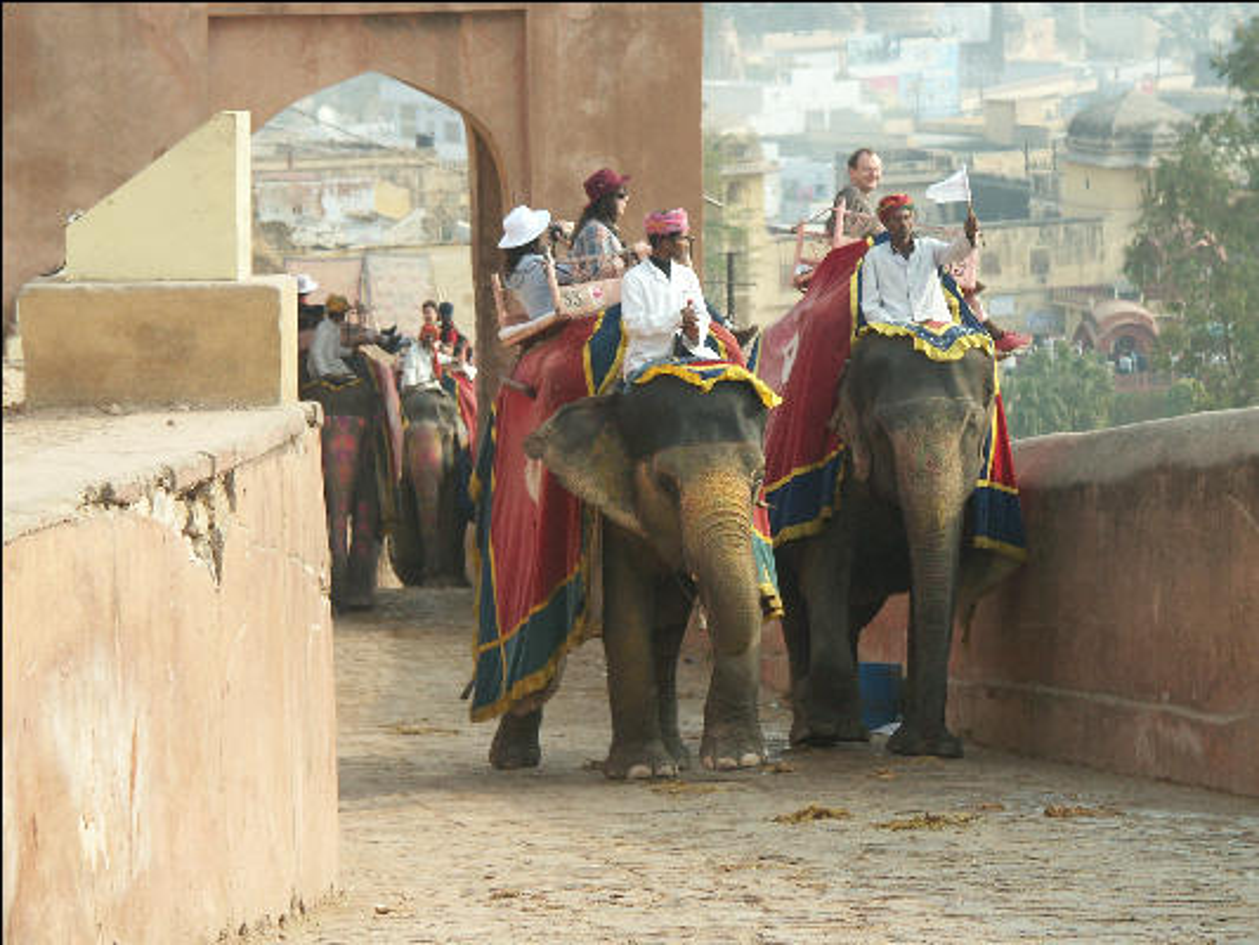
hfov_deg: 13.6
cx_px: 630
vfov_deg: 10.2
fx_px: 5275
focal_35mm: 145
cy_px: 472
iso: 100
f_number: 4.5
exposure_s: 1/320
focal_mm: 36.77
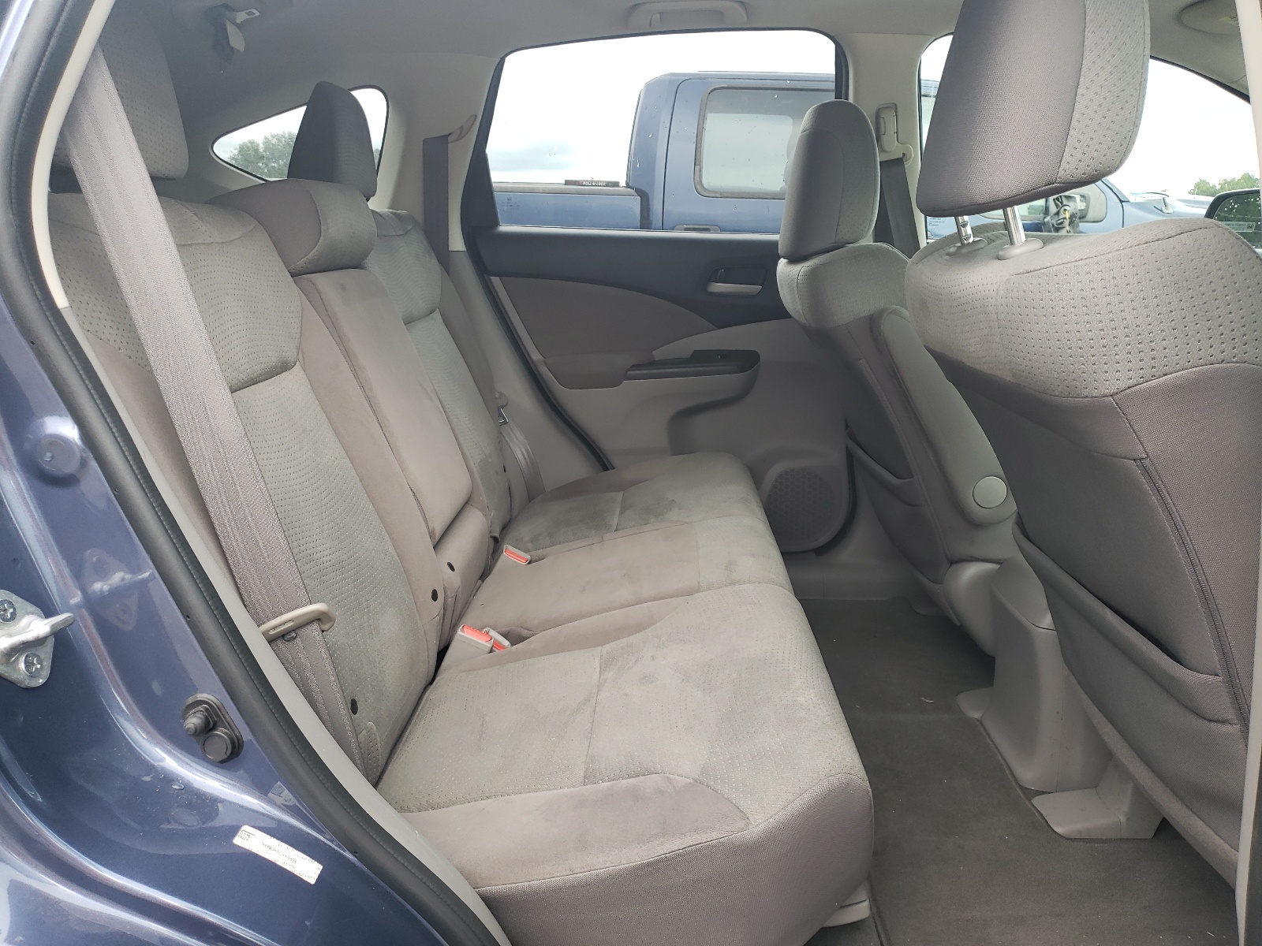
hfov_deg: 67.3
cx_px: 631
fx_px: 948
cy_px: 473
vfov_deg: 53.1
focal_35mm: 26
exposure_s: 1/120
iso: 59
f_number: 1.5
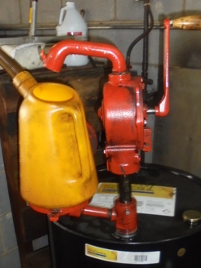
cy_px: 188
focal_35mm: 46
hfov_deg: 31.4
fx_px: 356
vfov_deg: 40.5
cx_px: 124
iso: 400
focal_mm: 4.6
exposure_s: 1/30
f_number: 3.5
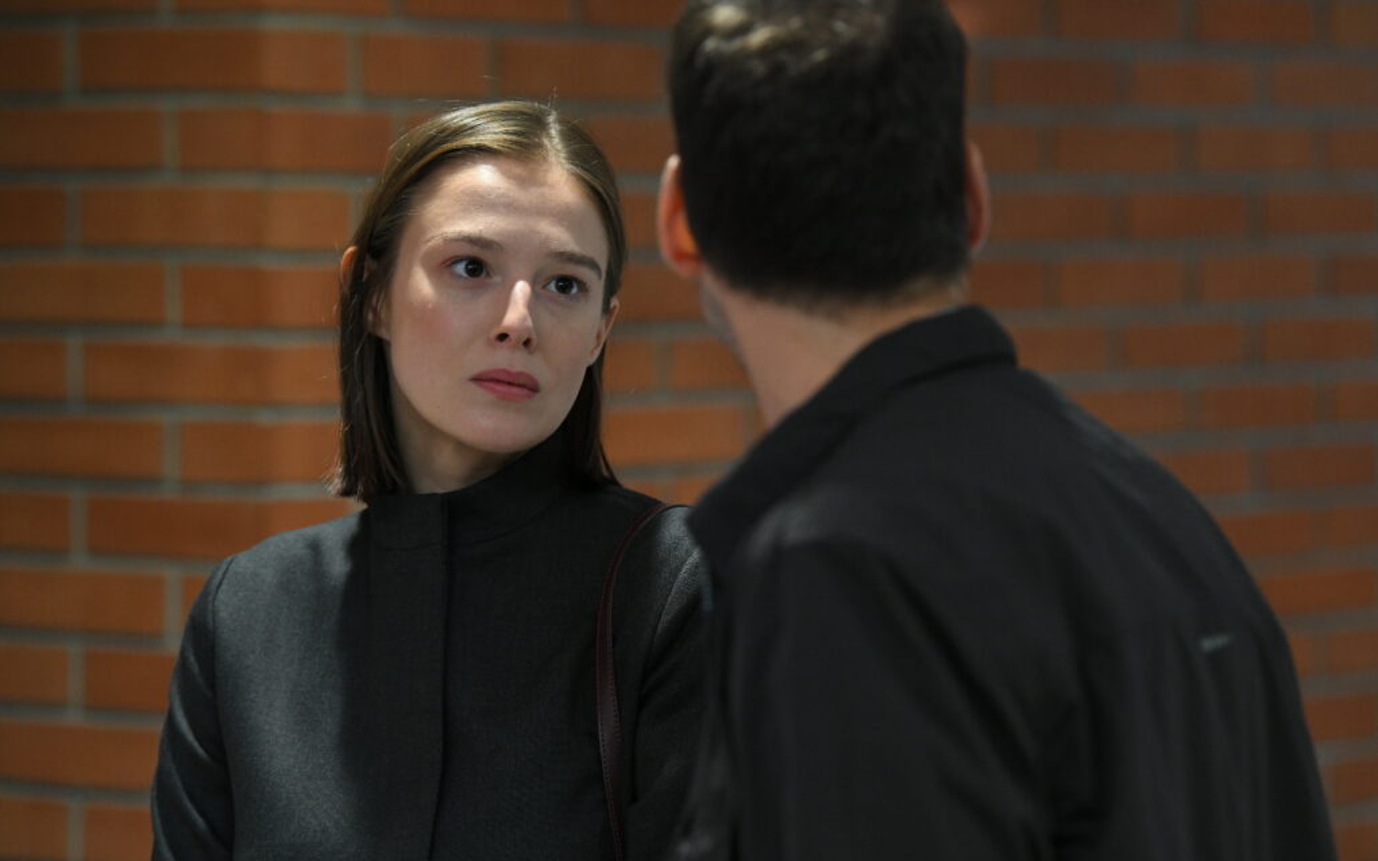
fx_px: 5182
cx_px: 688
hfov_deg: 15.1
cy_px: 418
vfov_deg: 9.5
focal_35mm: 138
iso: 3200
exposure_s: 1/200
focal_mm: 135
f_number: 4
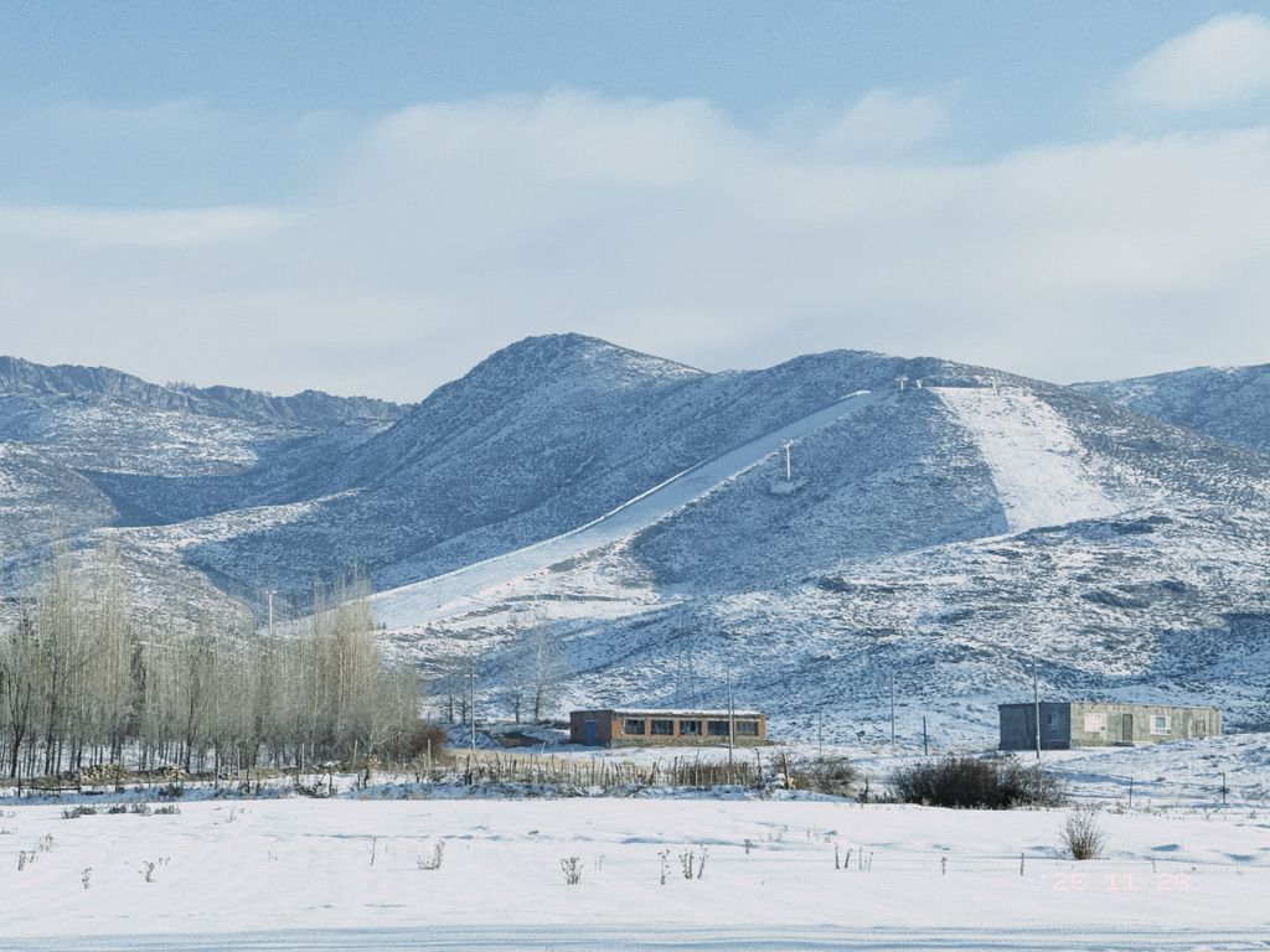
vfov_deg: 12.3
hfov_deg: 16.4
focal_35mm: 120
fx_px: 4403
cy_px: 476
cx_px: 635
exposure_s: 1/1114
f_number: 2.8
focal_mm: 15.66
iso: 50
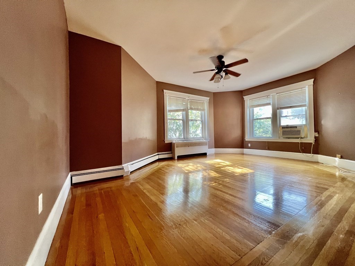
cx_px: 178
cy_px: 133
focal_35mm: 13
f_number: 1.8
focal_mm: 1.57
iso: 160
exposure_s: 1/60
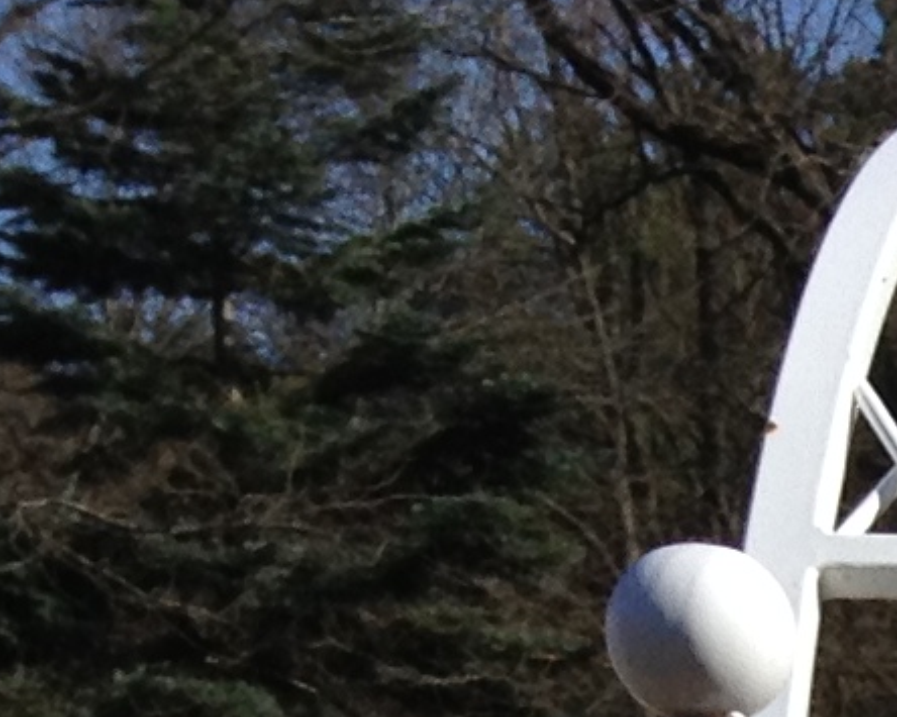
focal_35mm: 251
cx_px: 2748
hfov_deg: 6.9
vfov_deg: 5.8
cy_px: 1979
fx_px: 6662
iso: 50
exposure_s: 1/1972
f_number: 2.4
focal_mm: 4.28
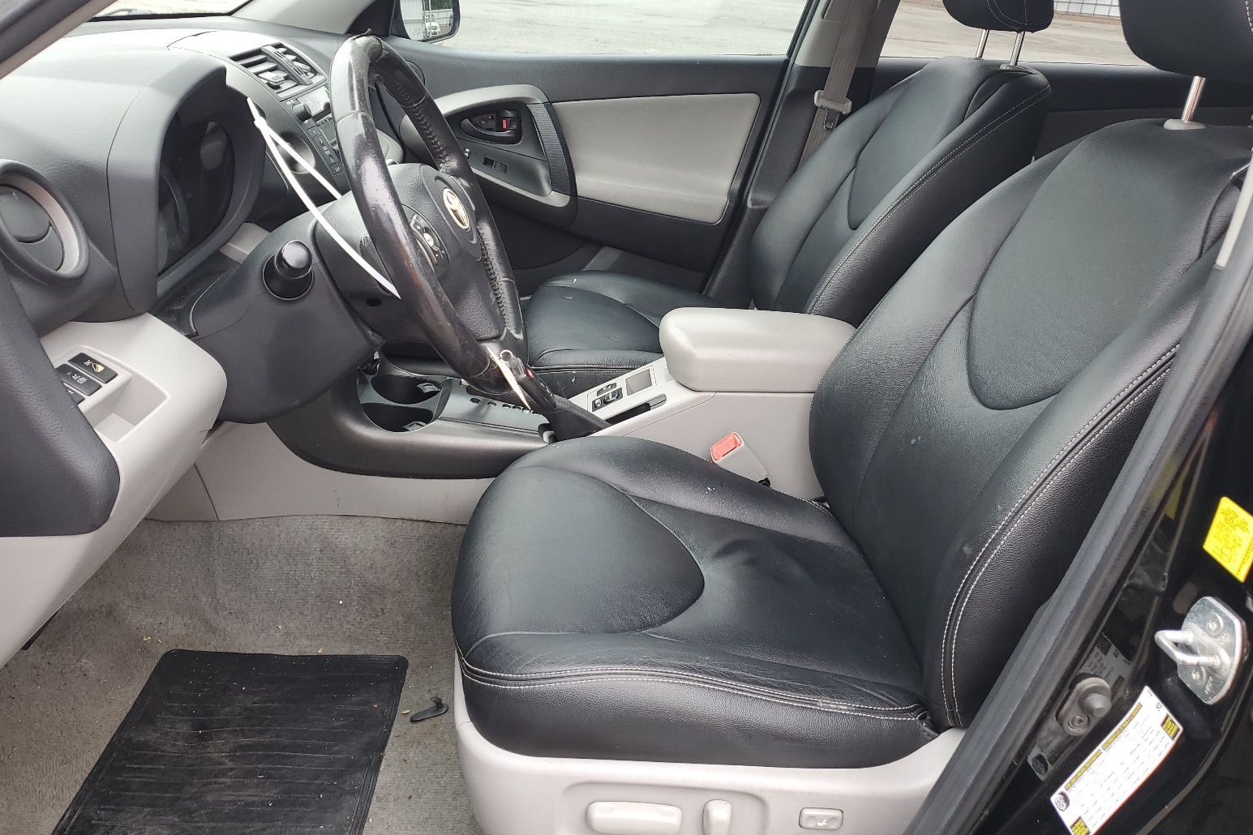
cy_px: 373
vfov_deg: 46.3
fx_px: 974
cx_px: 611
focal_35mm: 28
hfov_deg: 65.5
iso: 50
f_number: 1.5
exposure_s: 1/145
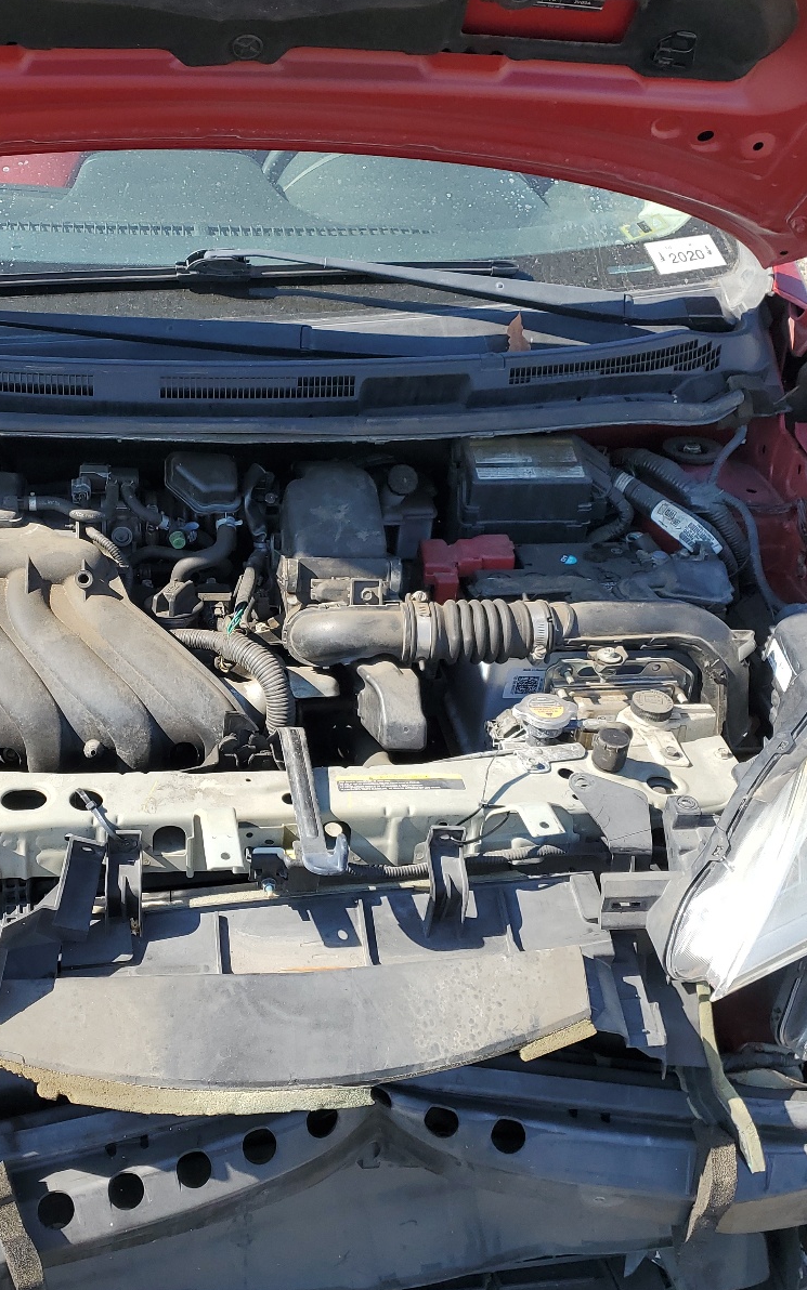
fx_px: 1302
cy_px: 644
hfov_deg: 33.7
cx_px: 200
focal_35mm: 37
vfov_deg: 52.7
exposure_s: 1/1250
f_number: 1.5
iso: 50
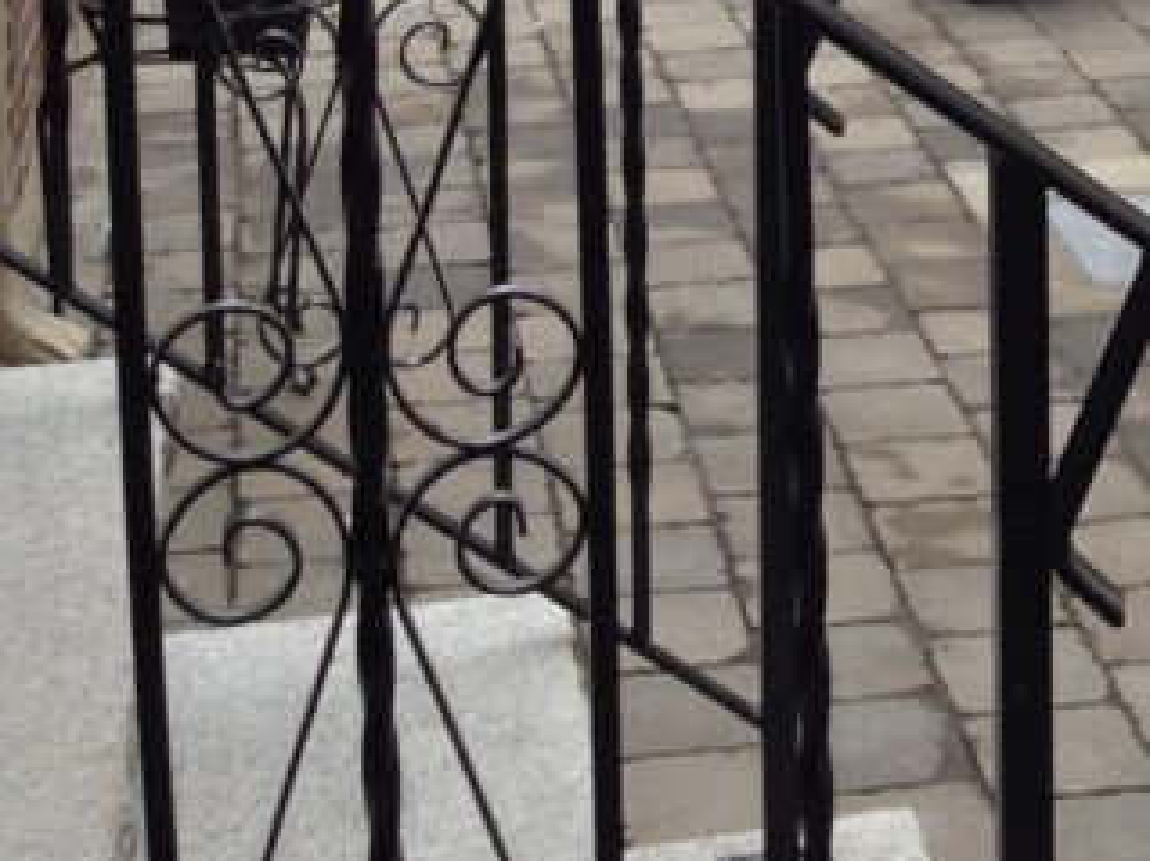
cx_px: 1640
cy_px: -440
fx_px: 3520
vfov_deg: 13.2
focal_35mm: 106
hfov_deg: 17.1
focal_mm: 4.13
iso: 50
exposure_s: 1/120
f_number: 2.4
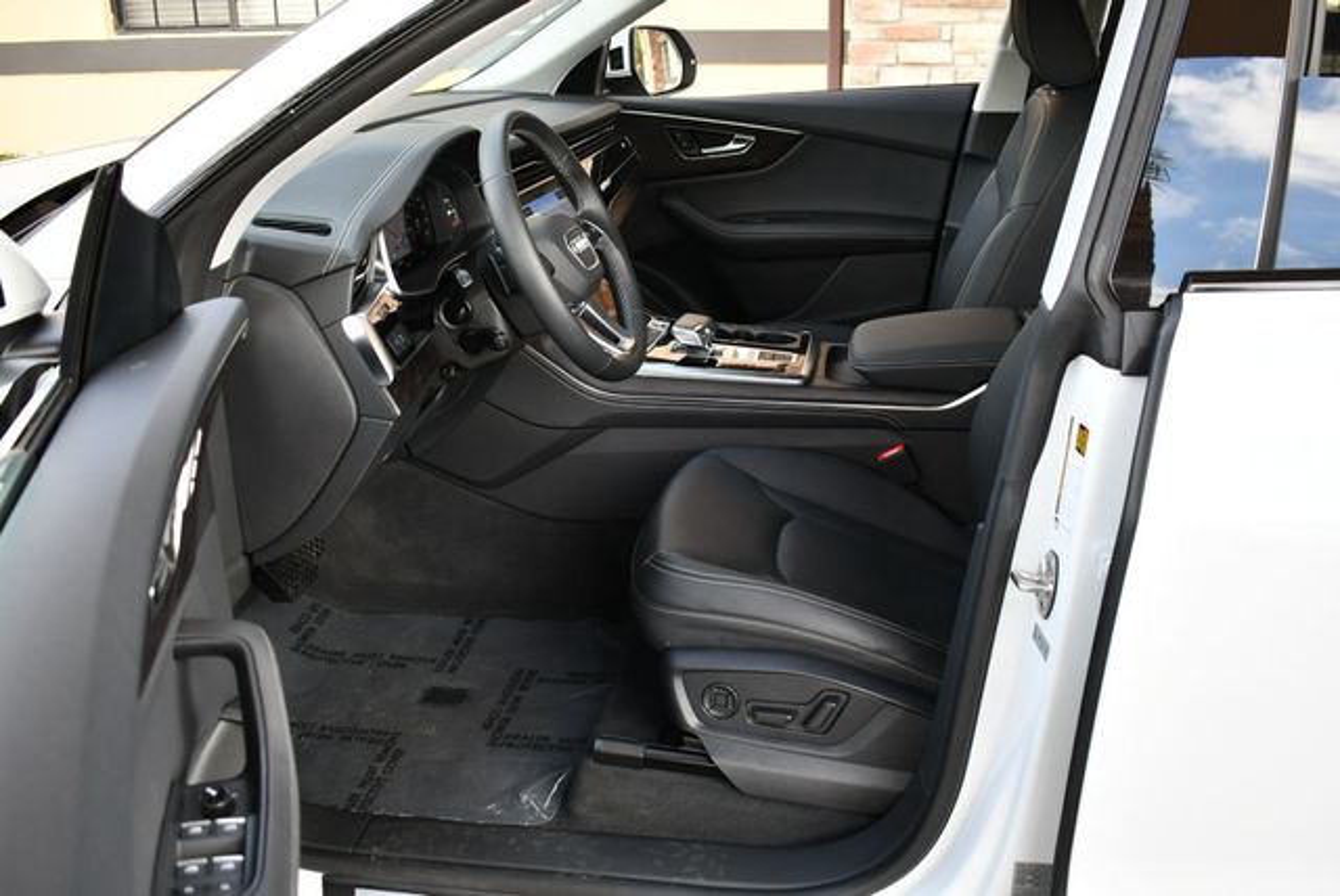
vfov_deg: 36.9
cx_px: 670
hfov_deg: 53.1
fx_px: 1341
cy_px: 448
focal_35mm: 36
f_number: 3.5
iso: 450
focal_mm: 18
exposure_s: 1/250
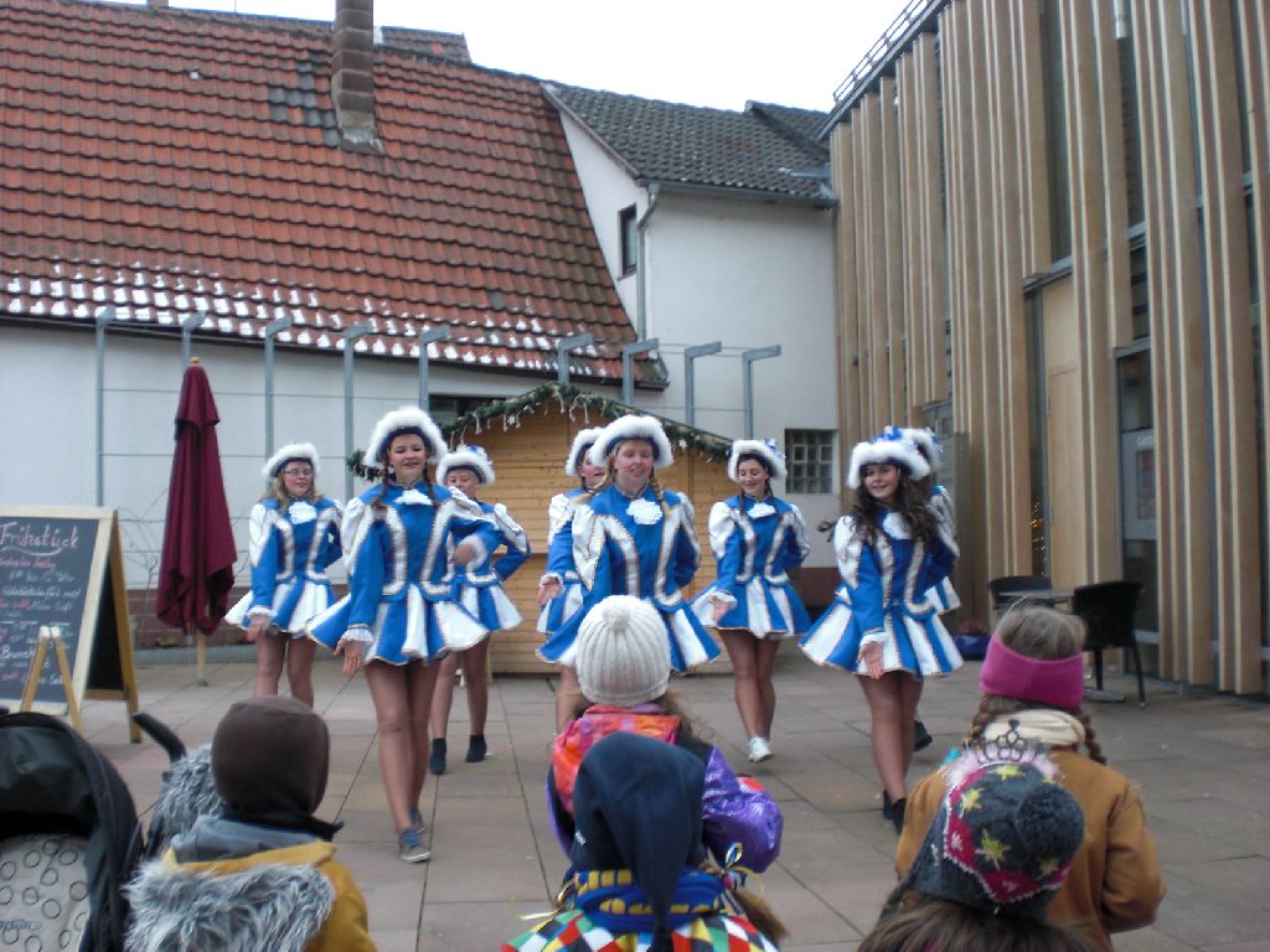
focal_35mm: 38
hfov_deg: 49.0
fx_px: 1394
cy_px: 476
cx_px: 635
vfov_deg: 37.7
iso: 100
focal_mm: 6.3
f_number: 3.1
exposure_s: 1/60
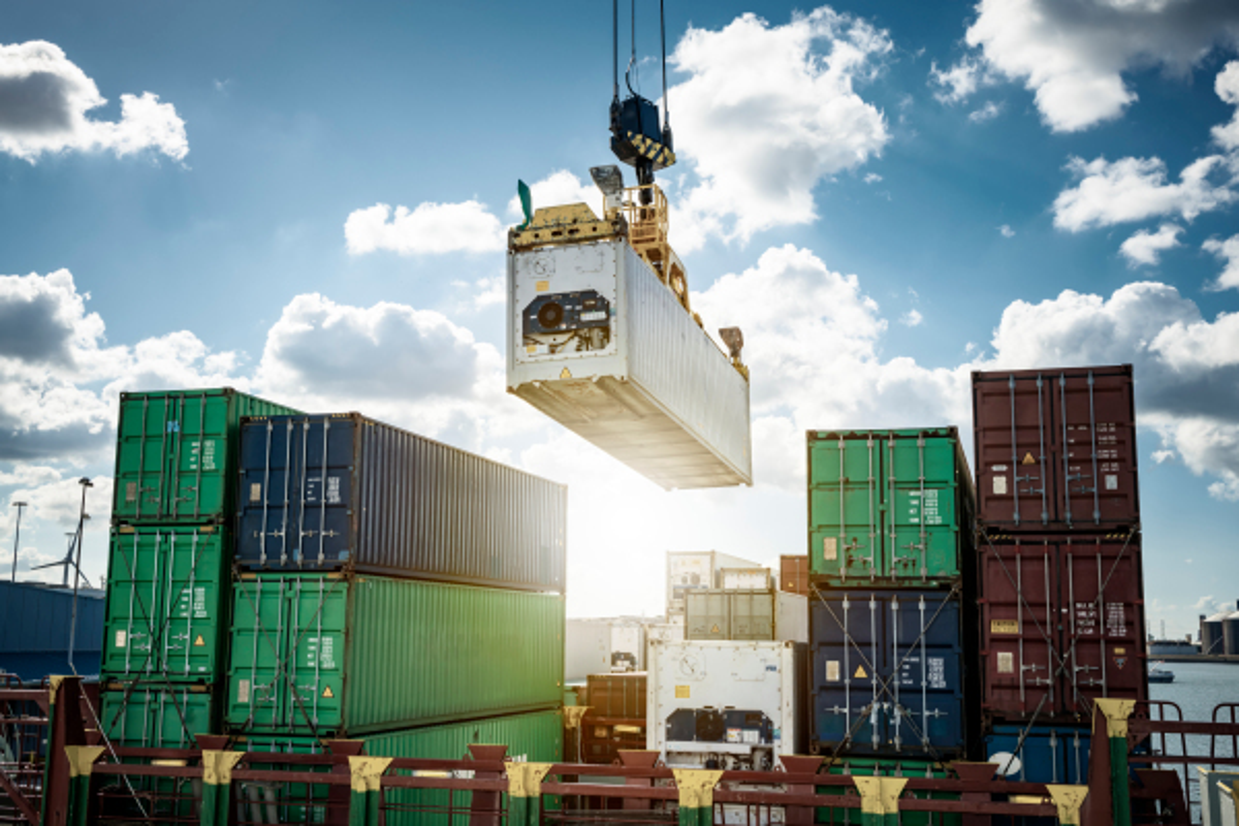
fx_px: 1342
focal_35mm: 39
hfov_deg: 49.6
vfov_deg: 34.2
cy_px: 413
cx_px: 620
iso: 200
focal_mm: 39
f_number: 11
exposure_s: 1/400
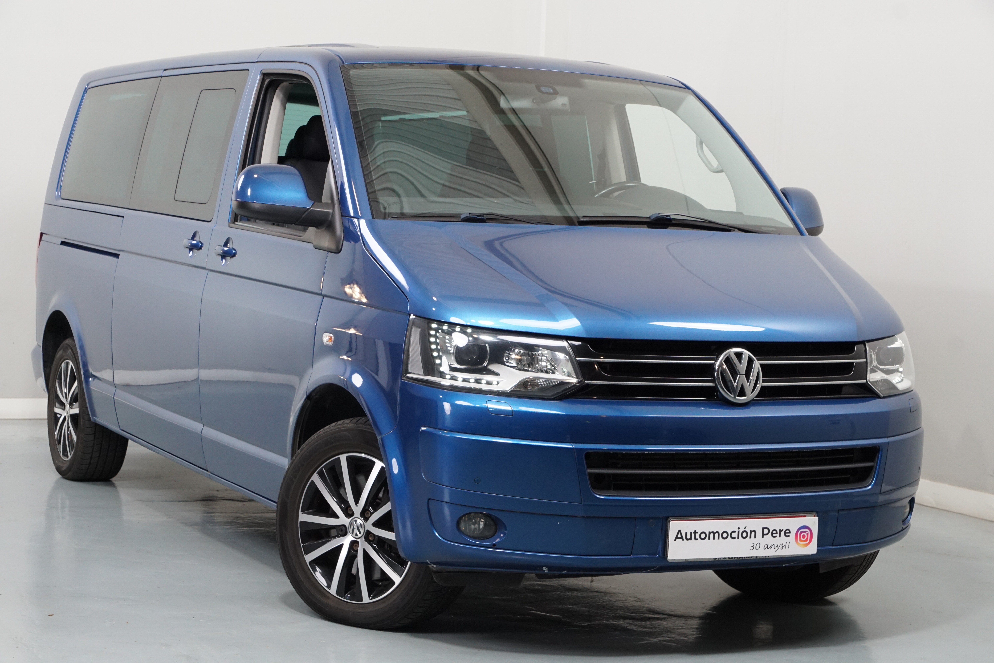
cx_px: 497
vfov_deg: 18.2
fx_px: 2071
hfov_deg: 27.0
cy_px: 332
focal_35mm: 75
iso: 800
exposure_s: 1/80
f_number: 8
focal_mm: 50
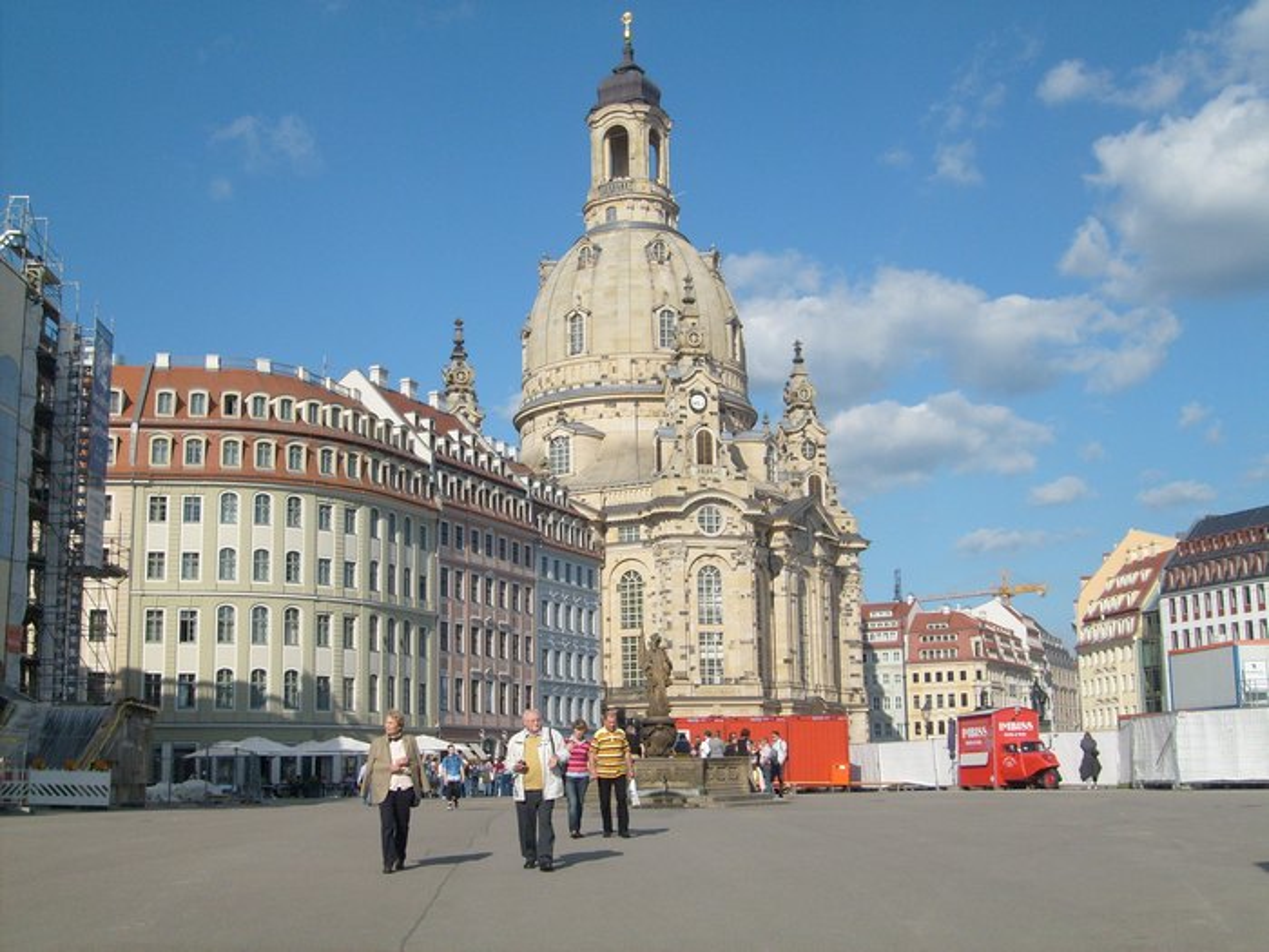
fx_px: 1576
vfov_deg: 33.6
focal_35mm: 43
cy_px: 476
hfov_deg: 43.9
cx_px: 634
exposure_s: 1/350
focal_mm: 7.2
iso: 80
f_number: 7.7
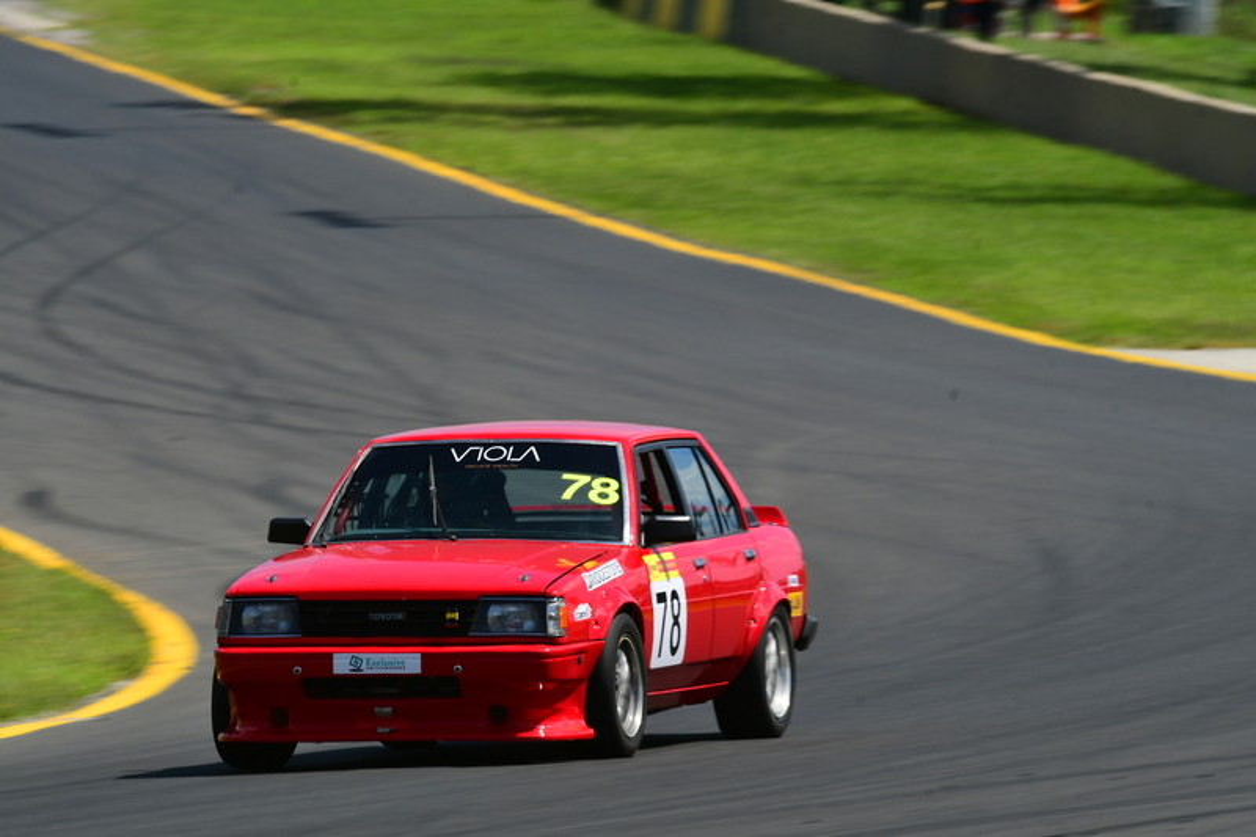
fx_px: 21974
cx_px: 628
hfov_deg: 3.3
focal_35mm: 630
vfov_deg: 2.2
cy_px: 418
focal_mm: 420
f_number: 14
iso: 100
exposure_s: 1/125
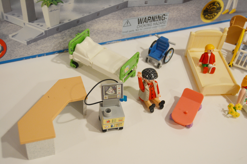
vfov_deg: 28.9
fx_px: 319
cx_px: 124
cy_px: 82
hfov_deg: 42.3
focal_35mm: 46
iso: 720
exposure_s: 1/60
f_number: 4.2
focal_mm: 31
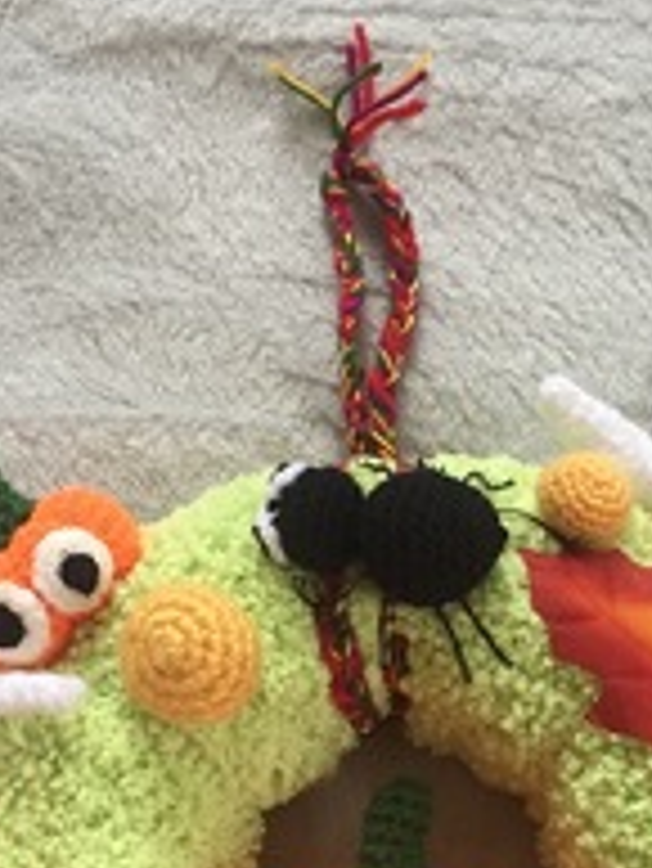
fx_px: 1756
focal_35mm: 70
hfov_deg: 21.0
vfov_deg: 27.0
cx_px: 391
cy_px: 733
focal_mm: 4.15
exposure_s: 1/25
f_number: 2.2
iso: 250
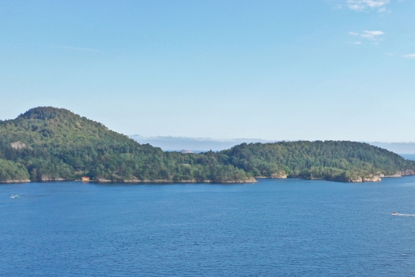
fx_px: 634
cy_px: 215
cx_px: 386
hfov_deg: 33.9
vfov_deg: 24.3
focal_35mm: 55
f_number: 5
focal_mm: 10.26
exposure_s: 1/320
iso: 100
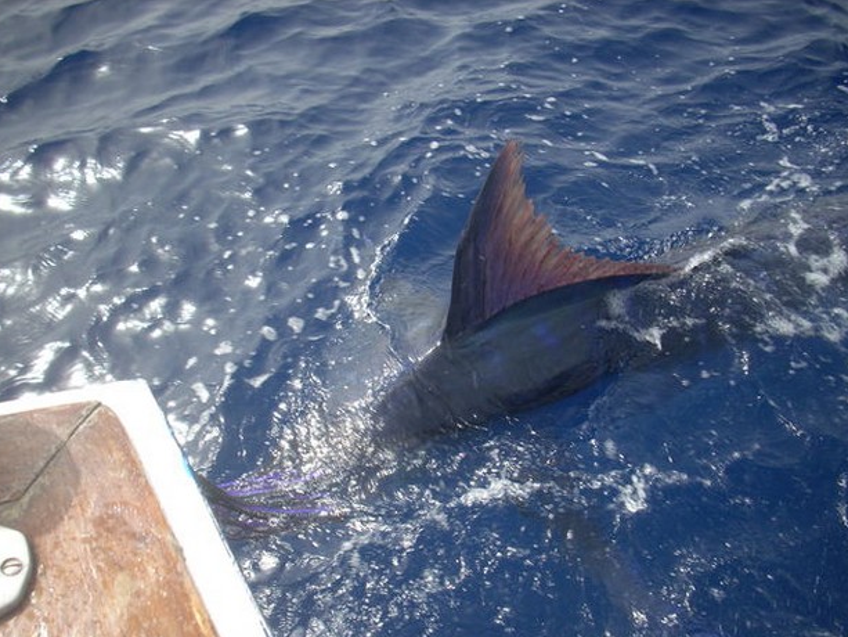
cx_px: 423
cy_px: 324
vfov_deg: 37.7
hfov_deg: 49.0
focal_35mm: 38
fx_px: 931
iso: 64
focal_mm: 6.2
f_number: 5.6
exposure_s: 1/130
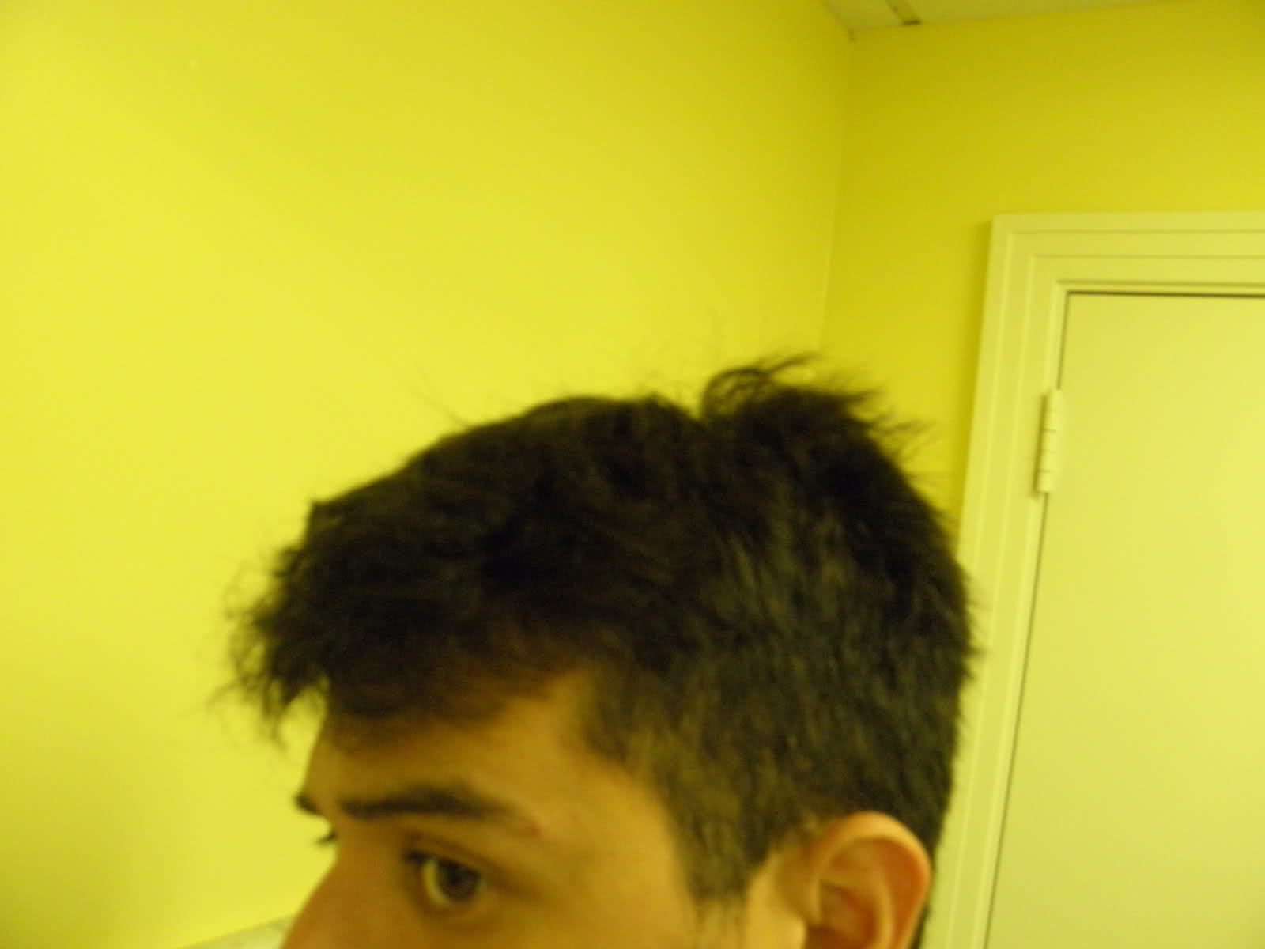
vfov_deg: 49.7
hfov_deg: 63.4
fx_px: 1023
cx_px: 632
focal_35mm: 28
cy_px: 474
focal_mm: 5
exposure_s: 1/25
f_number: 3.5
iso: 400
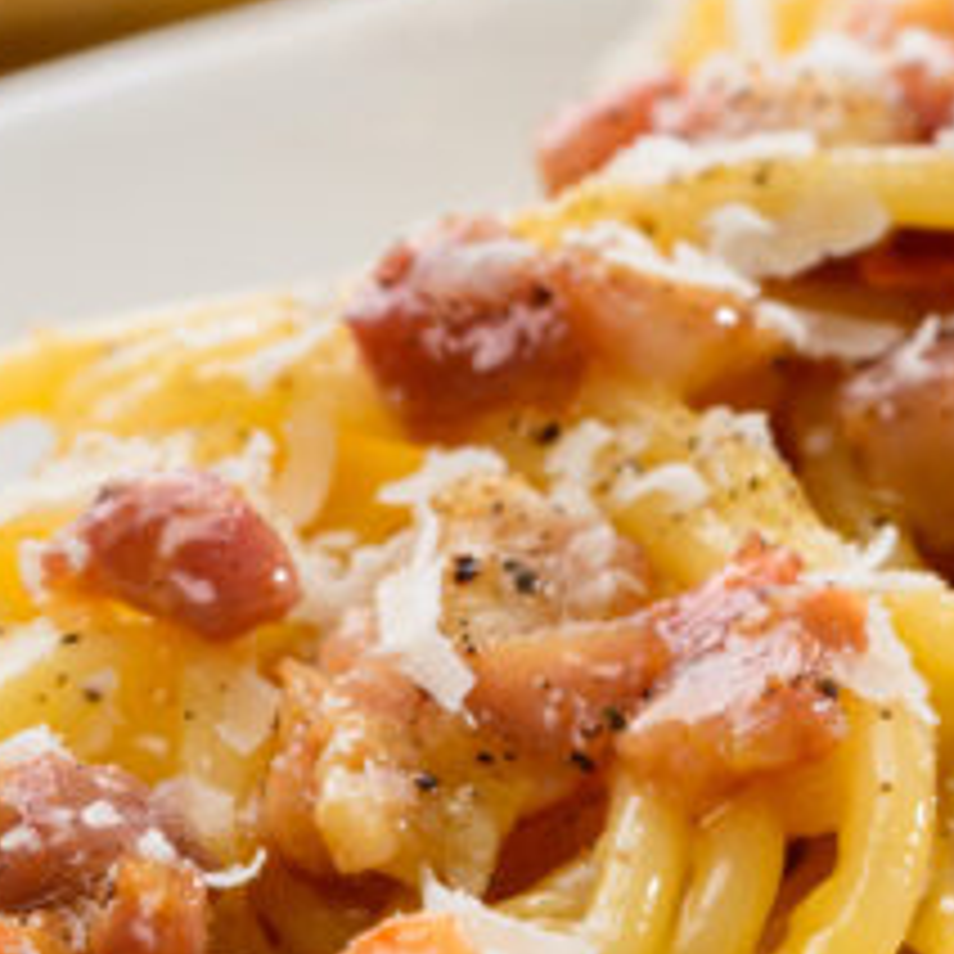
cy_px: 259
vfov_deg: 5.4
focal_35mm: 324
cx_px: 652
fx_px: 10102
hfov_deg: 5.4
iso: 50
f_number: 16
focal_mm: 105
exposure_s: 1/100
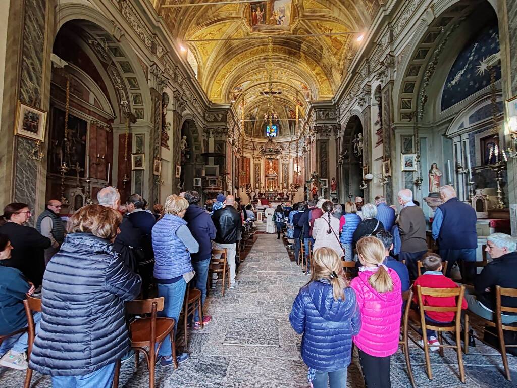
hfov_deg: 94.5
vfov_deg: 78.1
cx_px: 258
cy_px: 194
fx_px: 239
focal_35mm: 16
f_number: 2.2
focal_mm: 1.96
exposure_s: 1/33
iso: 160
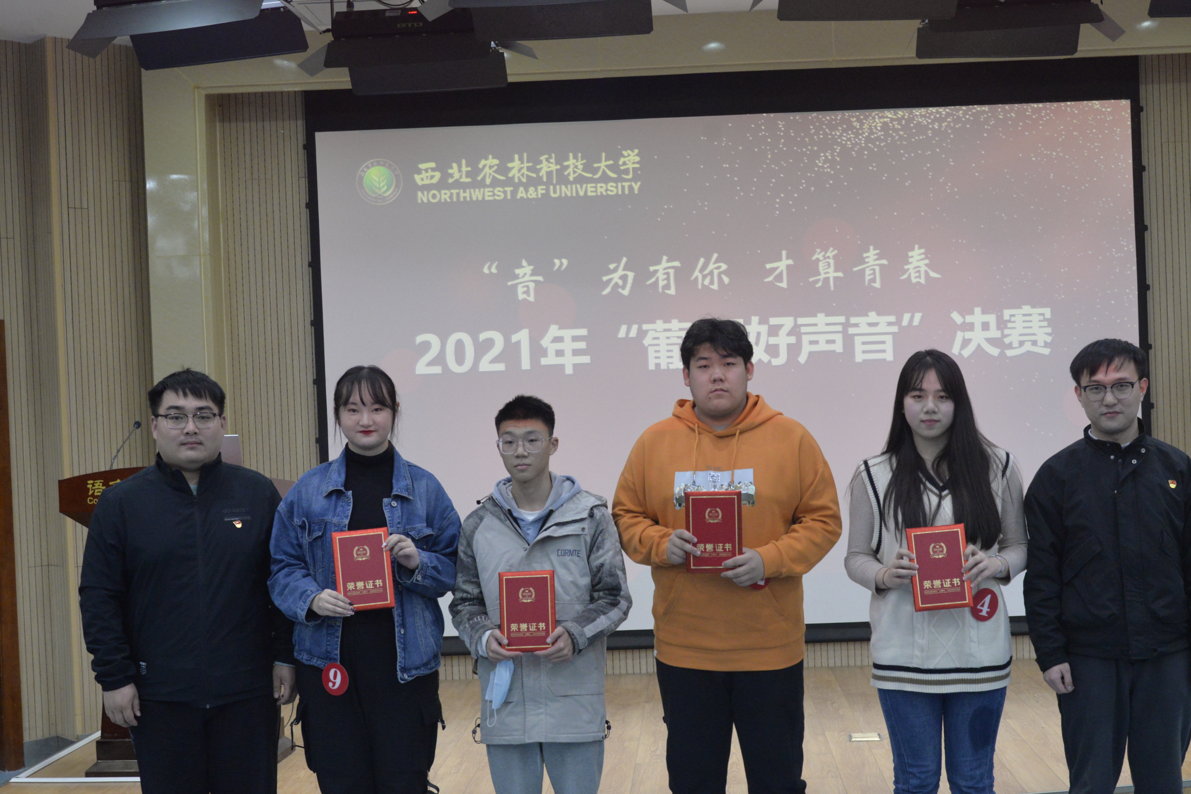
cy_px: 432
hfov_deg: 38.2
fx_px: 1720
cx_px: 638
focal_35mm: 52
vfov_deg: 26.0
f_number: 5.6
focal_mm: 44
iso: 4000
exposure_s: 1/125
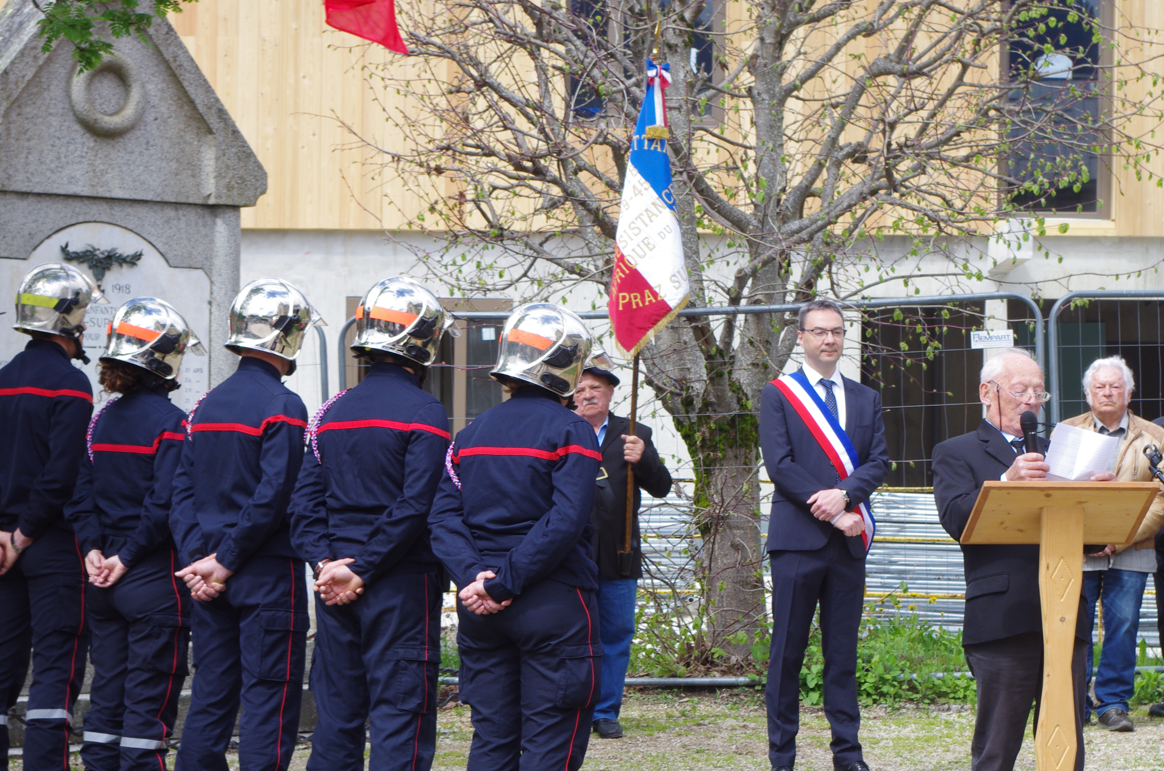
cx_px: 587
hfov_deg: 18.9
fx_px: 3506
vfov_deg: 12.5
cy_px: 417
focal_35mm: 109
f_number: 11
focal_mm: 55
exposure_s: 1/125
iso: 200
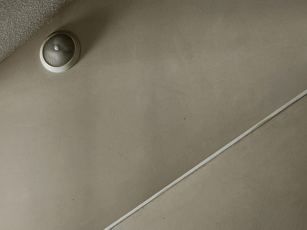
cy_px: 245
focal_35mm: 60
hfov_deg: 29.5
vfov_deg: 23.1
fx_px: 532
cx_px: -16
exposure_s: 1/359
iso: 160
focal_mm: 6.3
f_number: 1.7
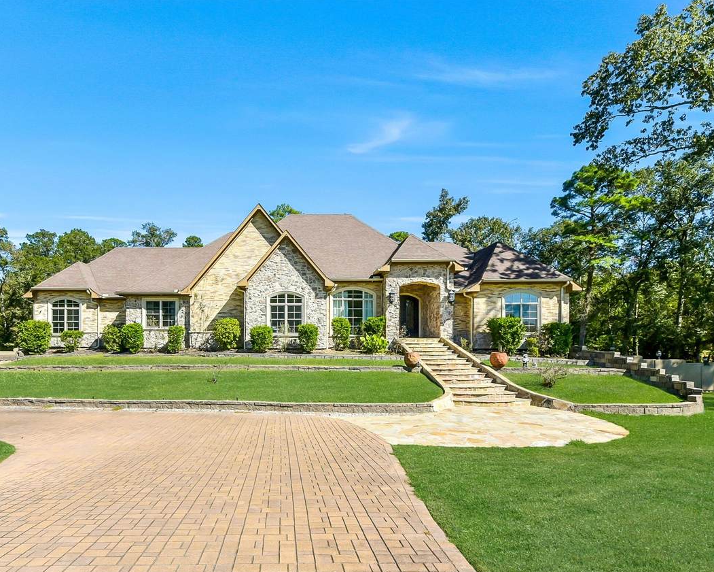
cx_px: 325
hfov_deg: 92.9
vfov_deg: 80.4
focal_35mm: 16
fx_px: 338
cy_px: 288
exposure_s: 1/500
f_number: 11
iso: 400
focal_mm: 14
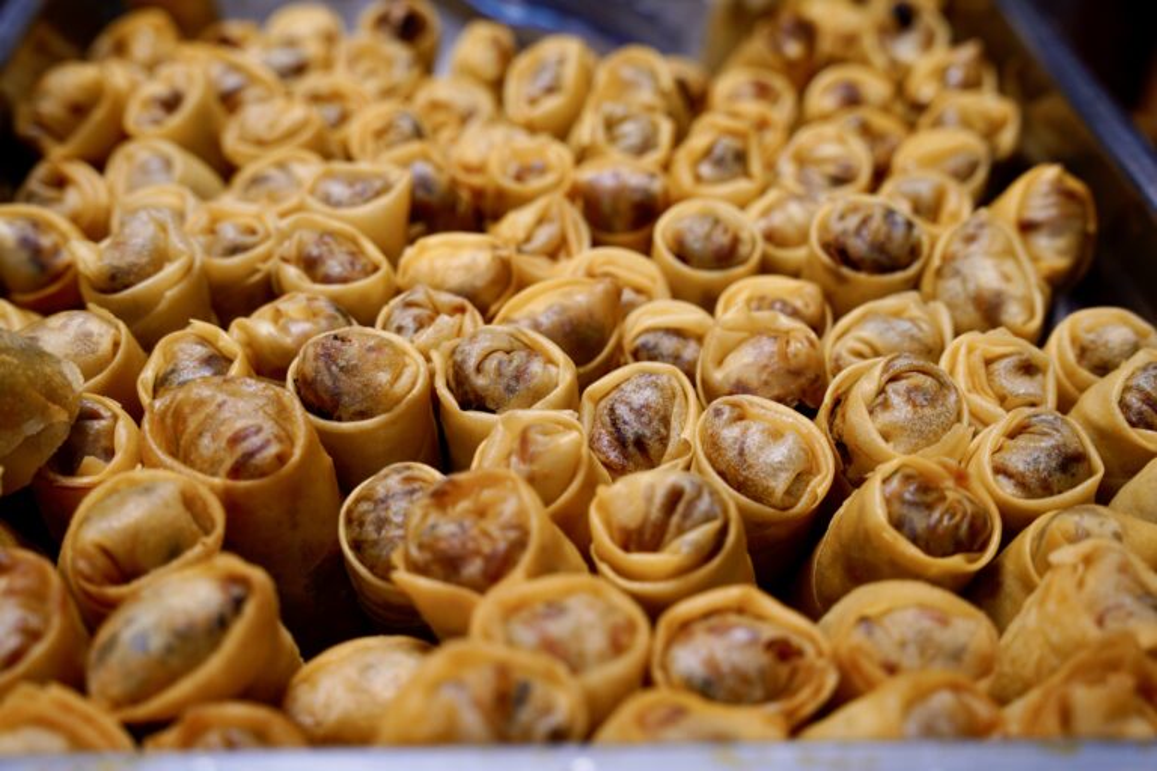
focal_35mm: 53
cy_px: 386
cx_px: 578
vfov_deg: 25.7
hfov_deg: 37.7
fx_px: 1694
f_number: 5.6
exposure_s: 1/20
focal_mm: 52.7
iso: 320
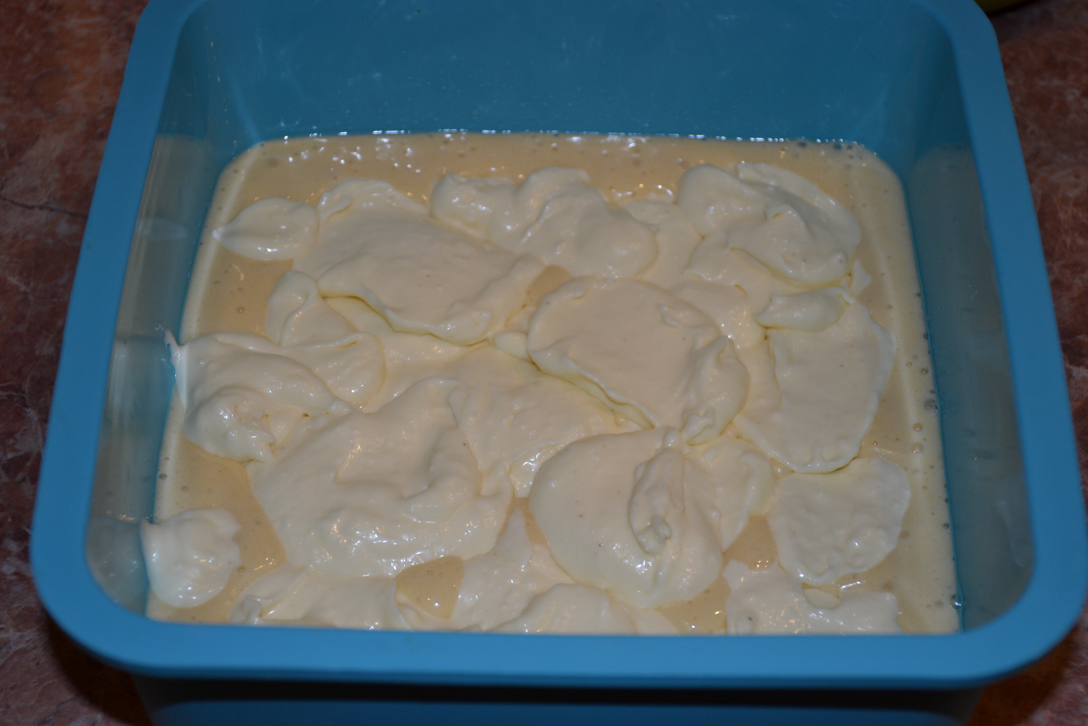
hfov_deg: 29.9
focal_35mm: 68
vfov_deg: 20.2
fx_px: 2040
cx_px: 544
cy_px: 363
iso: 320
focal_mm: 45
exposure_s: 1/60
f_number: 4.5
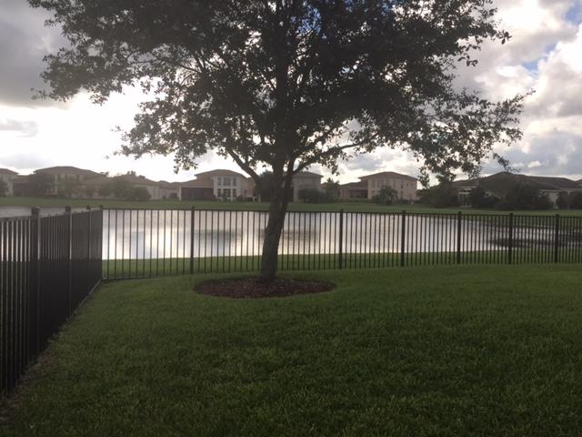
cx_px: 291
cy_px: 218
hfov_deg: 61.7
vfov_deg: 48.2
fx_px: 488
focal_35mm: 29
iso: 50
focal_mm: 4.15
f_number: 2.2
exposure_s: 1/1883
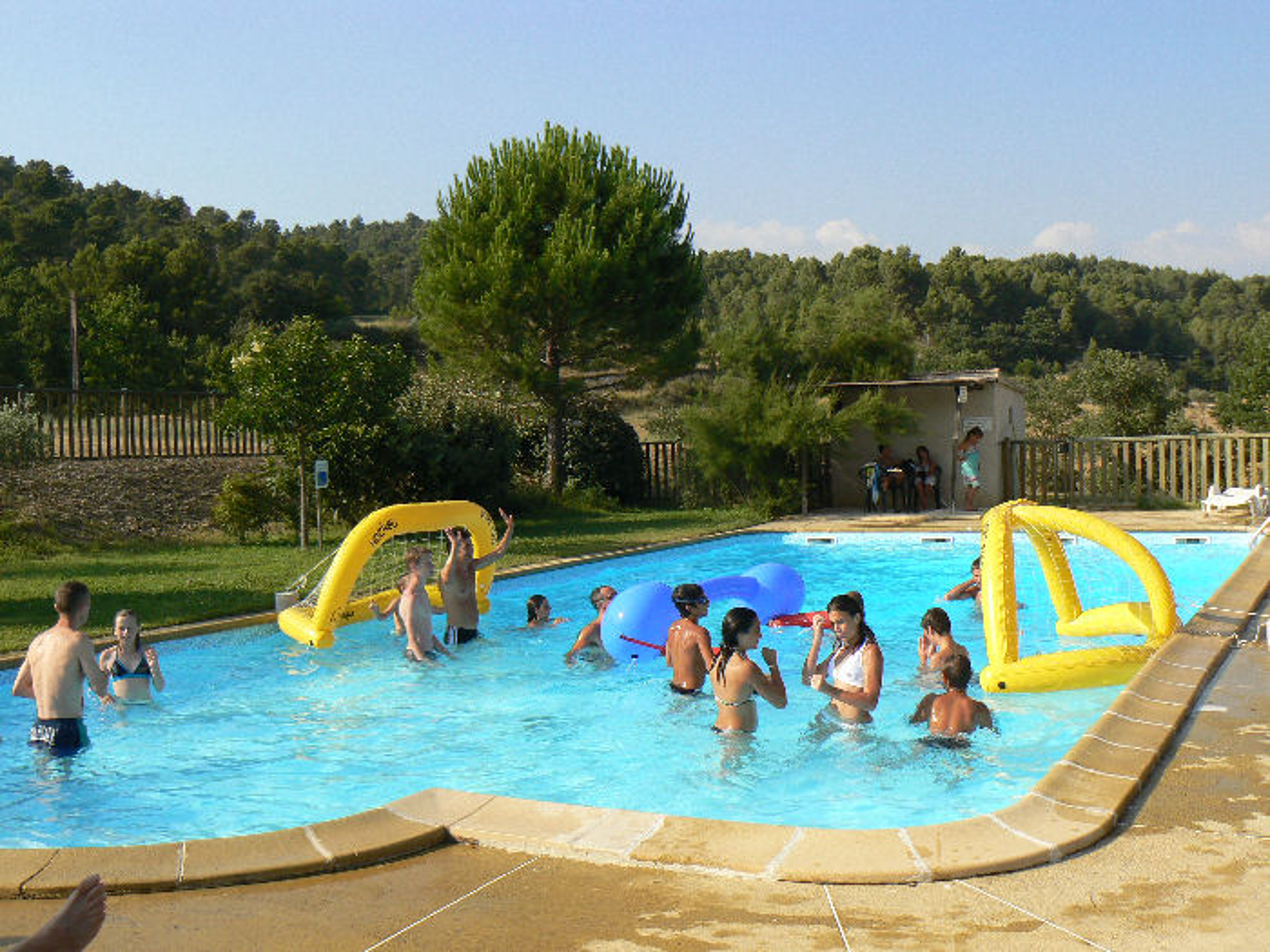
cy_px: 476
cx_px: 635
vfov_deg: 39.7
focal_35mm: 36
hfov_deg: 51.4
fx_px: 1321
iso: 80
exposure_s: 1/500
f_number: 5.6
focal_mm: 6
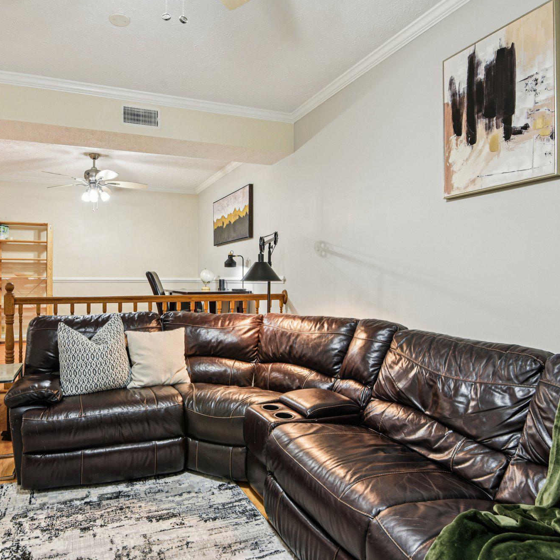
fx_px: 384
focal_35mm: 21
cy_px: 279
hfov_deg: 70.9
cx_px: 207
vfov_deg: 72.1
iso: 400
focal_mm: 16
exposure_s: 1/5
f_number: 8
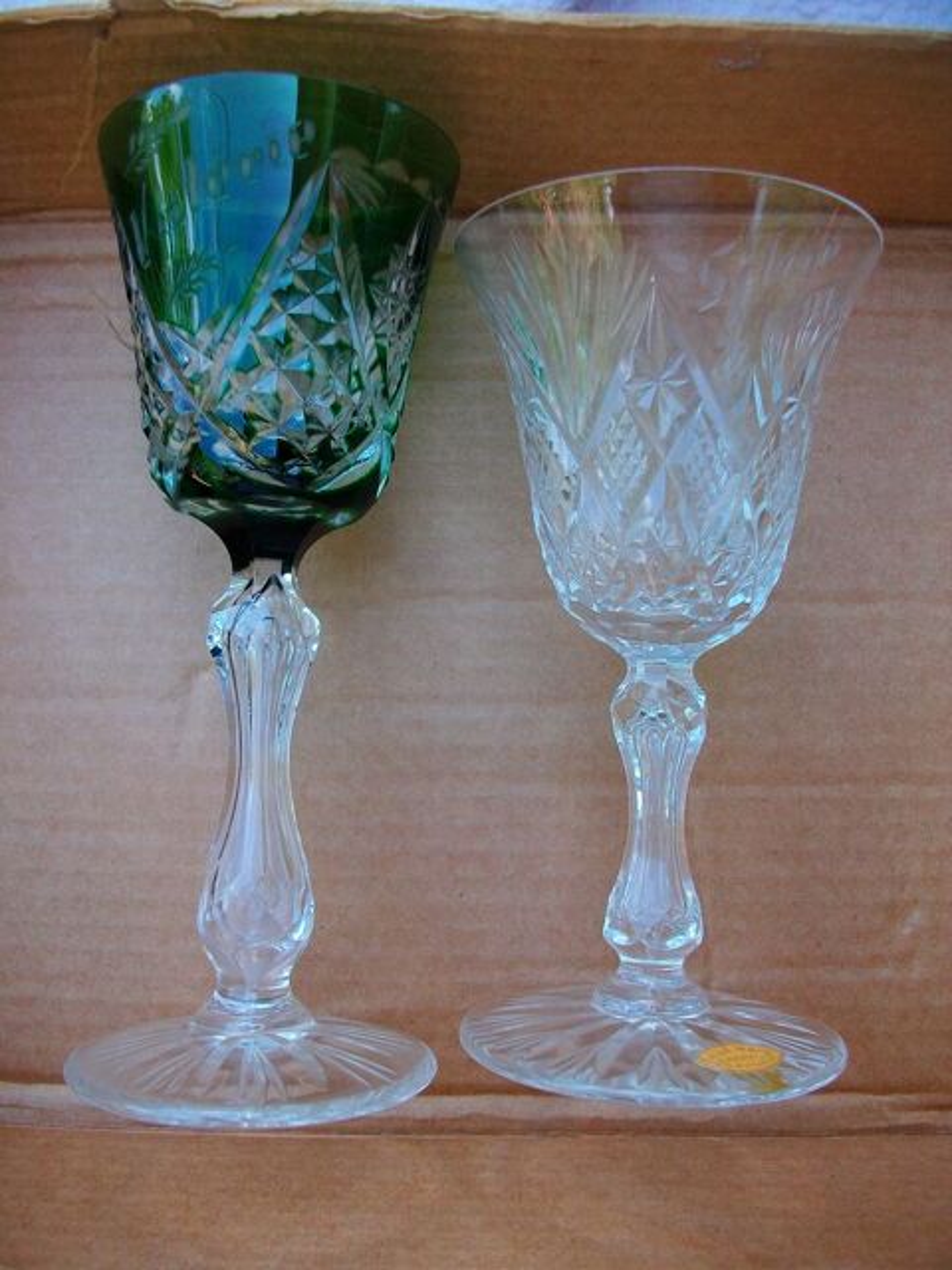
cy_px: 635
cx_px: 476
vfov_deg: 56.8
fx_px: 1173
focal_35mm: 32
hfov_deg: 44.2
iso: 80
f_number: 2.9
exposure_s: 1/104
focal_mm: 5.7
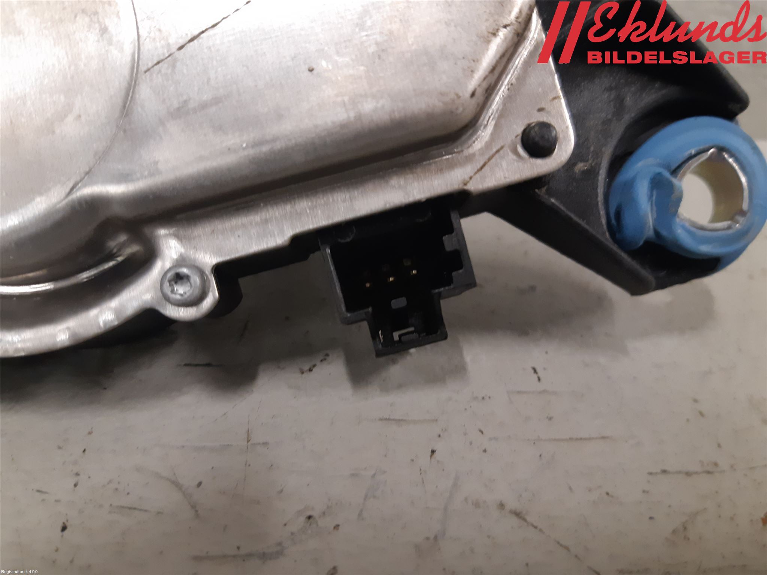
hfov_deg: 67.3
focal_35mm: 26
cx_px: 384
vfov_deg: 53.1
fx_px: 576
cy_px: 288
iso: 250
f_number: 1.7
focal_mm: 3.93
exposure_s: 1/50
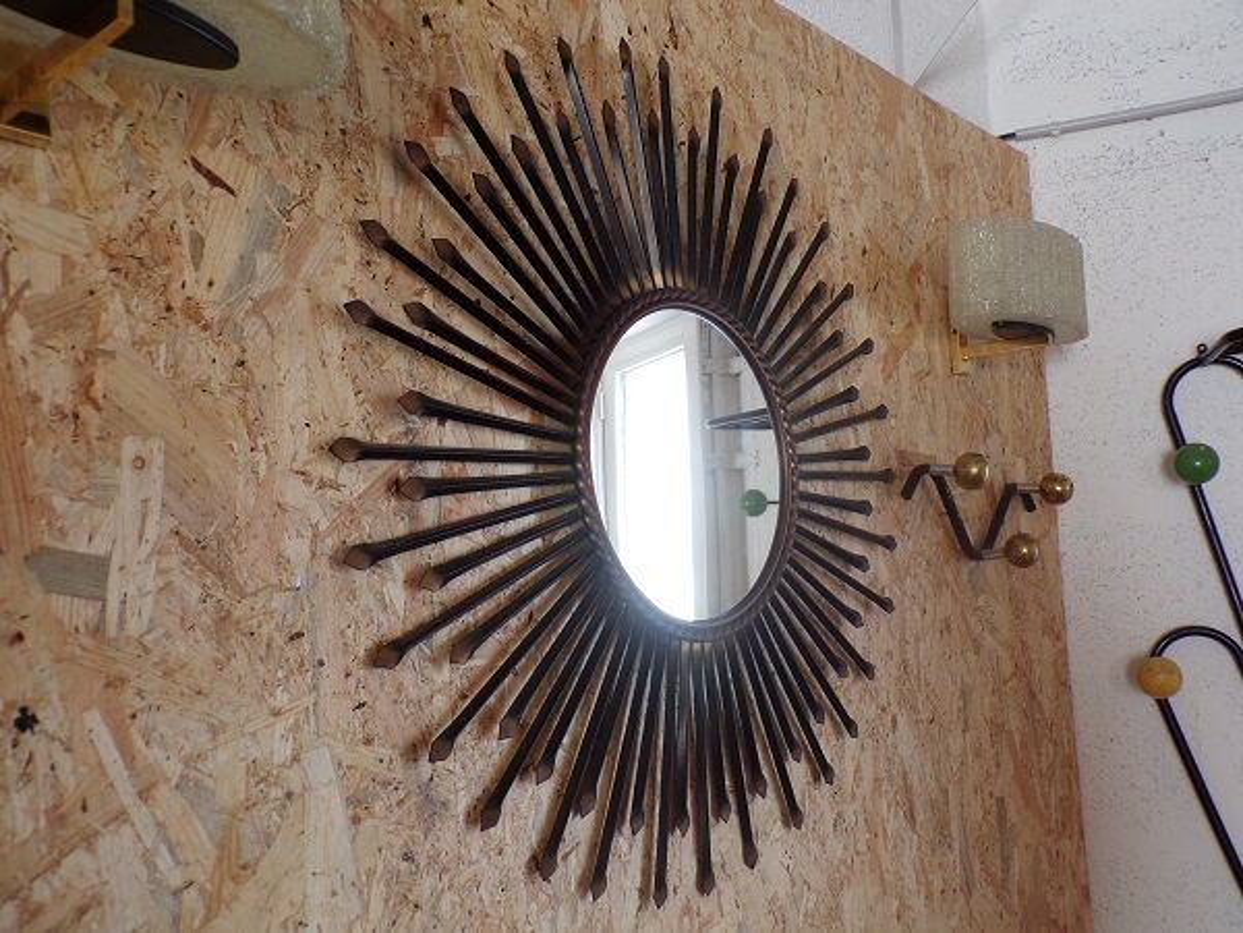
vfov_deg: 44.2
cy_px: 466
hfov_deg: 56.8
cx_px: 622
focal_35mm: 32
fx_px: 1149
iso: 163
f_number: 3.2
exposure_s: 1/40
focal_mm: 5.8
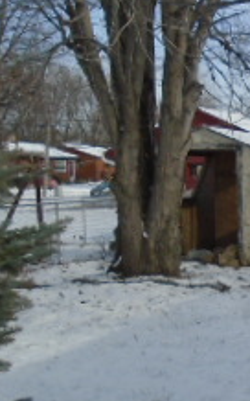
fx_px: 884
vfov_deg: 25.5
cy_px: 226
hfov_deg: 14.5
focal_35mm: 81
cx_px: 426
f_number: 8
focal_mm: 4.6
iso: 100
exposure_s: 1/250
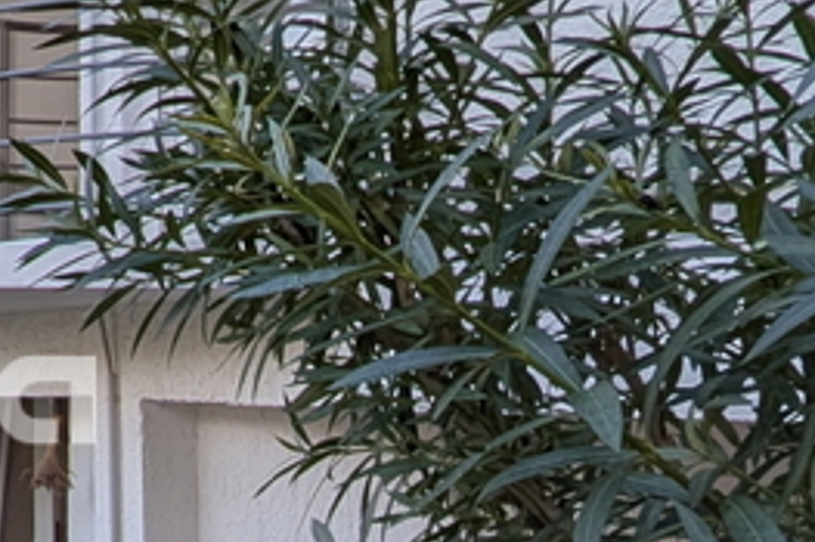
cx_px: -189
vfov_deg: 23.7
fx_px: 1290
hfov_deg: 29.6
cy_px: 330
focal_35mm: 57
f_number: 1.7
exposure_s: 1/915
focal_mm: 2.02
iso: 52
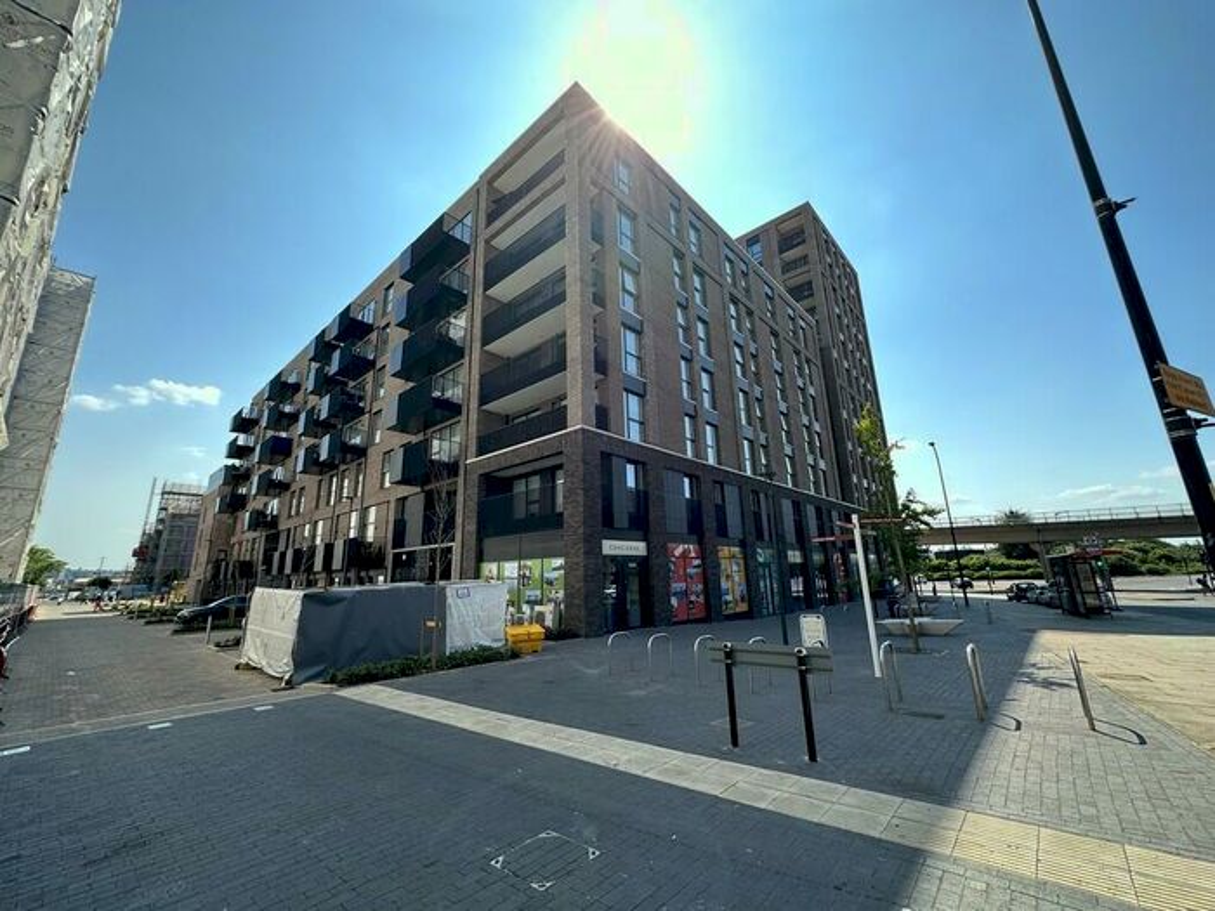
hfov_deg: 102.1
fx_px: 491
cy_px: 456
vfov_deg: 85.7
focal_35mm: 14
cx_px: 608
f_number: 2.2
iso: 40
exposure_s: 1/640
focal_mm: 2.22
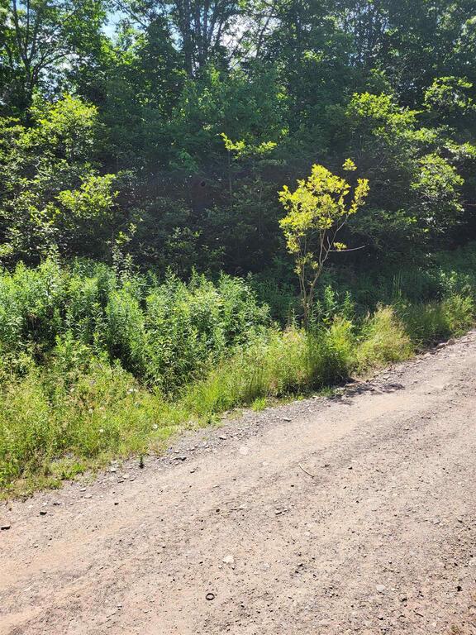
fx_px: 477
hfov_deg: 53.1
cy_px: 318
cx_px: 238
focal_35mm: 26
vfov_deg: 67.3
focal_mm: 5.4
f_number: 1.8
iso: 40
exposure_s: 1/1258
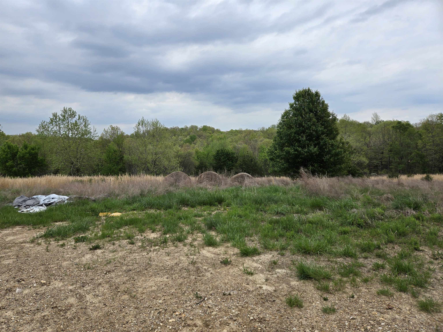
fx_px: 294
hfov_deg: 73.9
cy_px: 166
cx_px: 222
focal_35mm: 23
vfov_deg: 58.9
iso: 25
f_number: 1.8
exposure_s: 1/719
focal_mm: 5.4
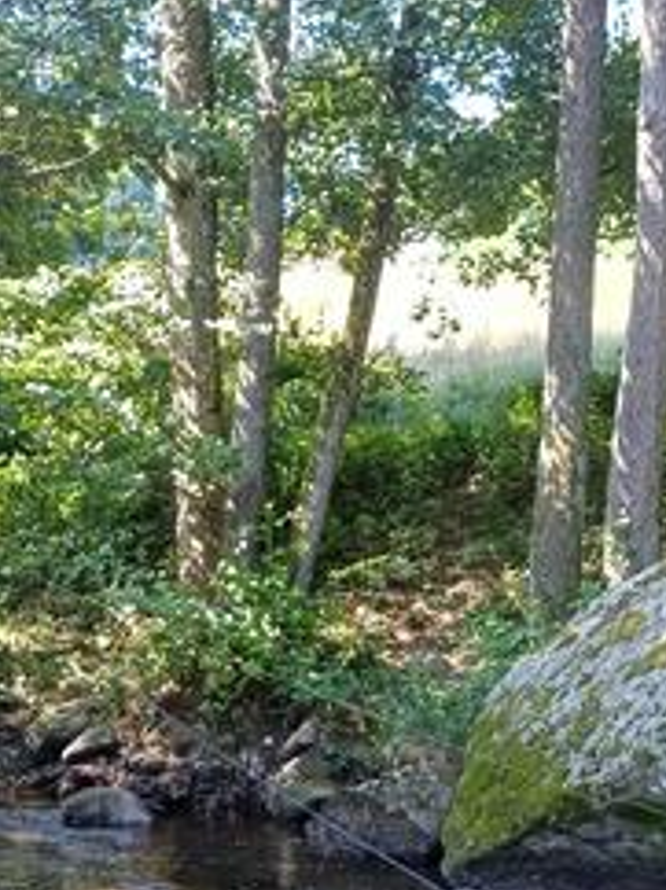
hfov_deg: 23.6
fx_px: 1593
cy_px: 949
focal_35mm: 62
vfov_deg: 28.7
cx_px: 291
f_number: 1.8
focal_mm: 4.65
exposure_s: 1/50
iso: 64
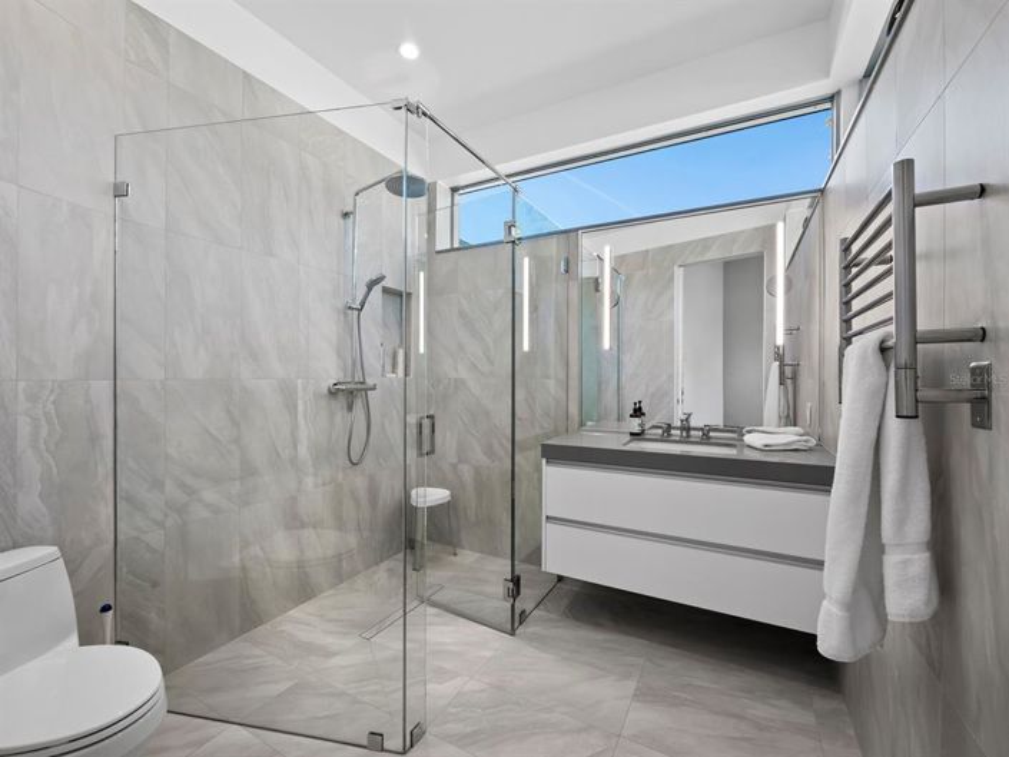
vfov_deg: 85.7
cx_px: 504
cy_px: 378
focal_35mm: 14
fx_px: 408
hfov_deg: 102.1
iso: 250
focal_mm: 7
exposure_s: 1/10
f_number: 10
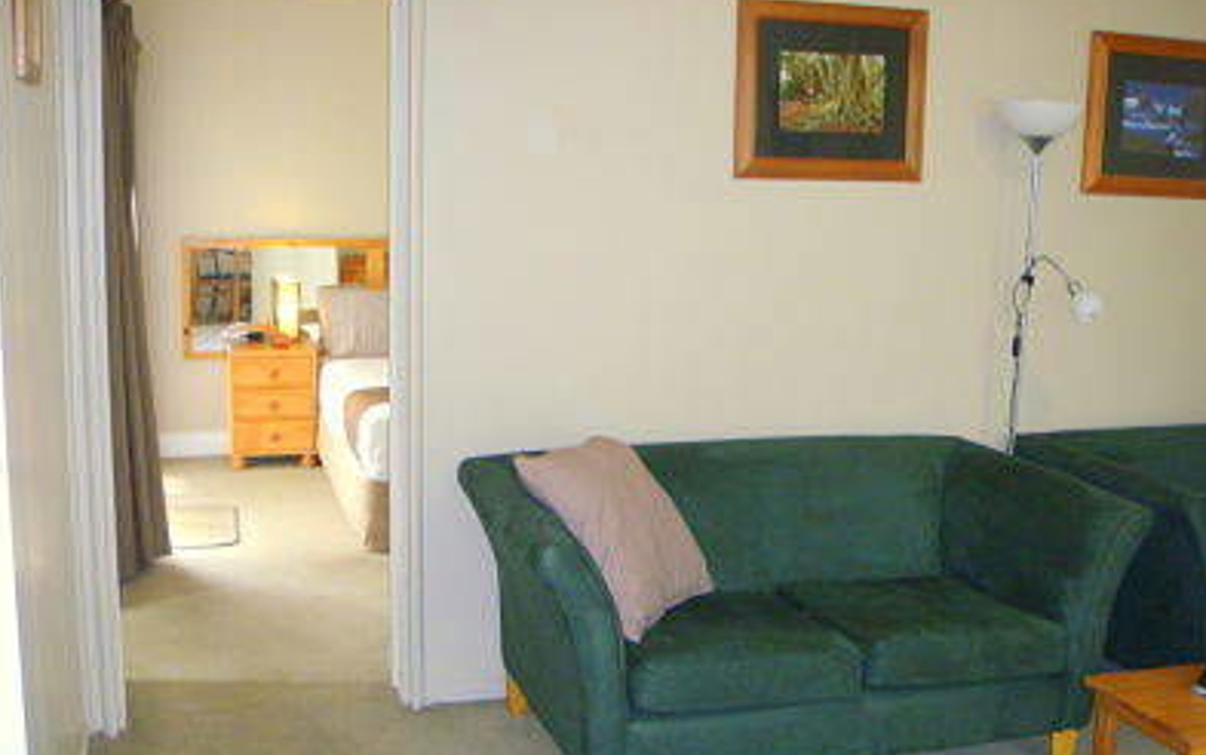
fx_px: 1348
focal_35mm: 41
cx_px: 601
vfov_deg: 31.3
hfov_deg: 48.2
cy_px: 417
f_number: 3.5
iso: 200
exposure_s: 1/30
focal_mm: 6.7
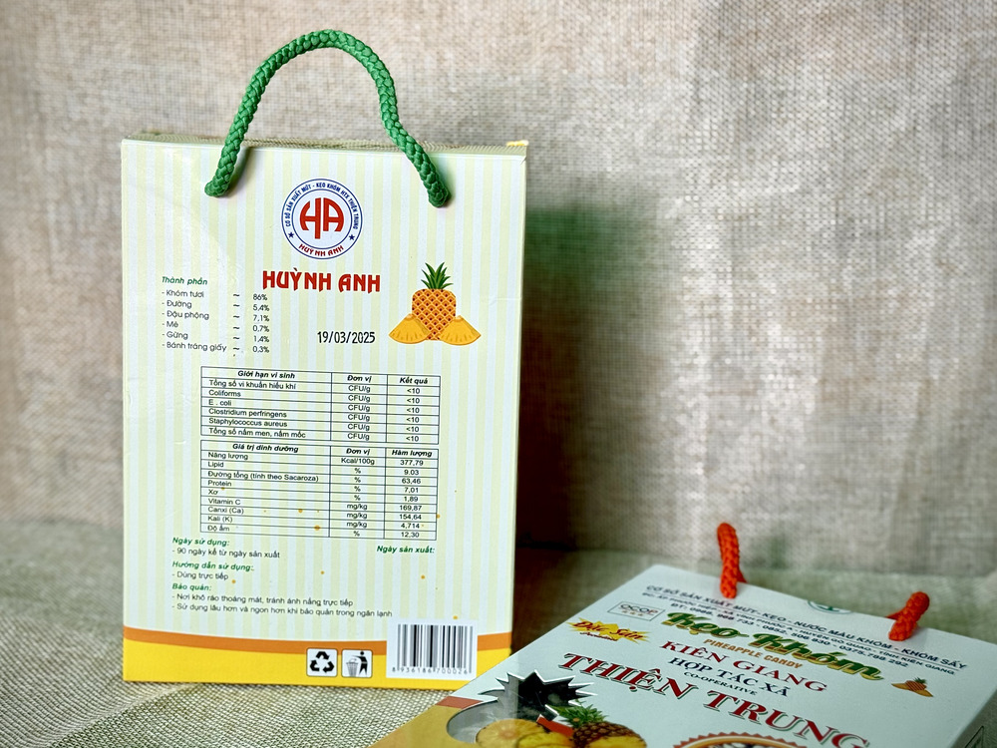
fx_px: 1382
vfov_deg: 30.3
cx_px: 498
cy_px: 374
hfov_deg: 39.7
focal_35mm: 48
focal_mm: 6.76
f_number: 1.78
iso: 100
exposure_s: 1/121
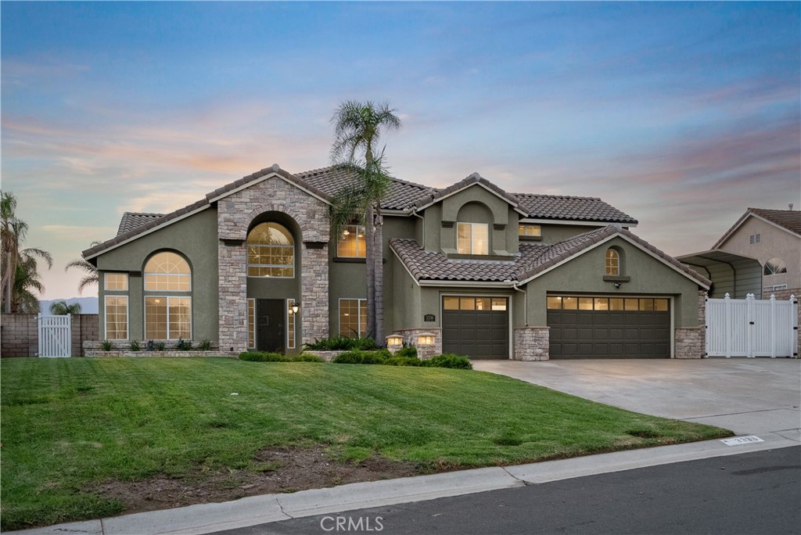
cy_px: 268
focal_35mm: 30
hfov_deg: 61.9
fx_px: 668
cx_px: 400
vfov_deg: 43.7
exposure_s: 1/4000
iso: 3200
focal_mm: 30
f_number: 5
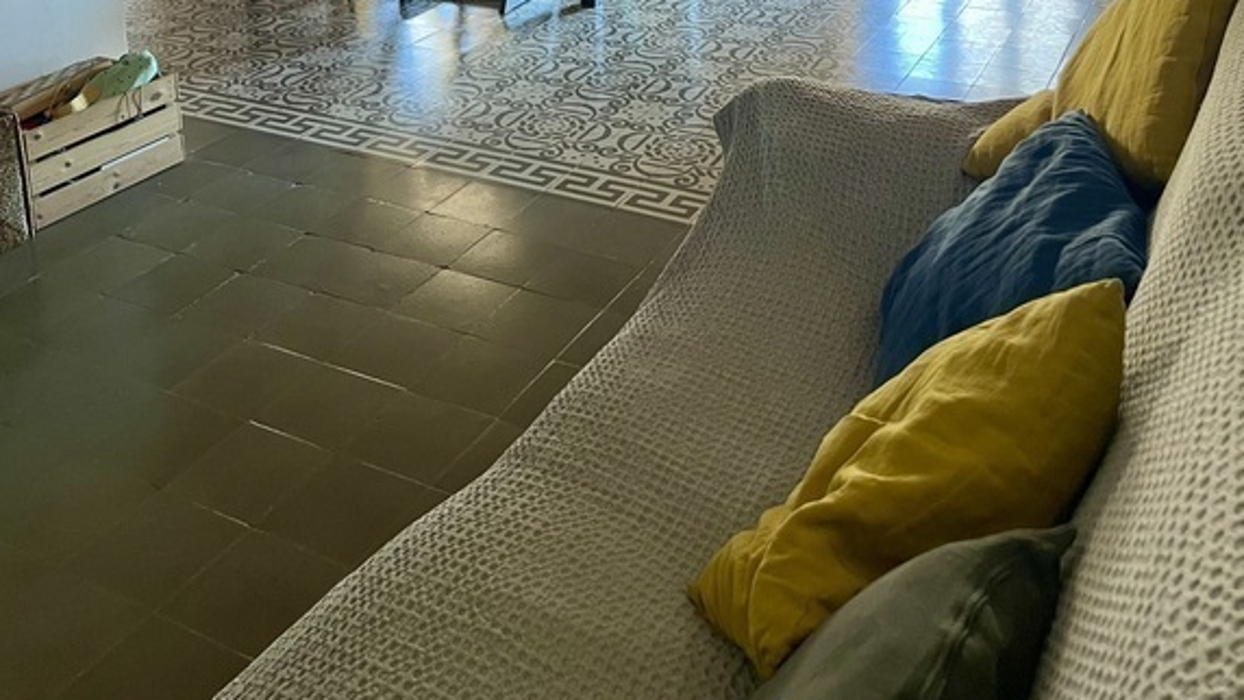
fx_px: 1254
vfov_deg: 27.9
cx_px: 620
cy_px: -104
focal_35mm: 38
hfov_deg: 52.8
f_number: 1.6
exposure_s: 1/60
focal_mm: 4.2
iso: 250
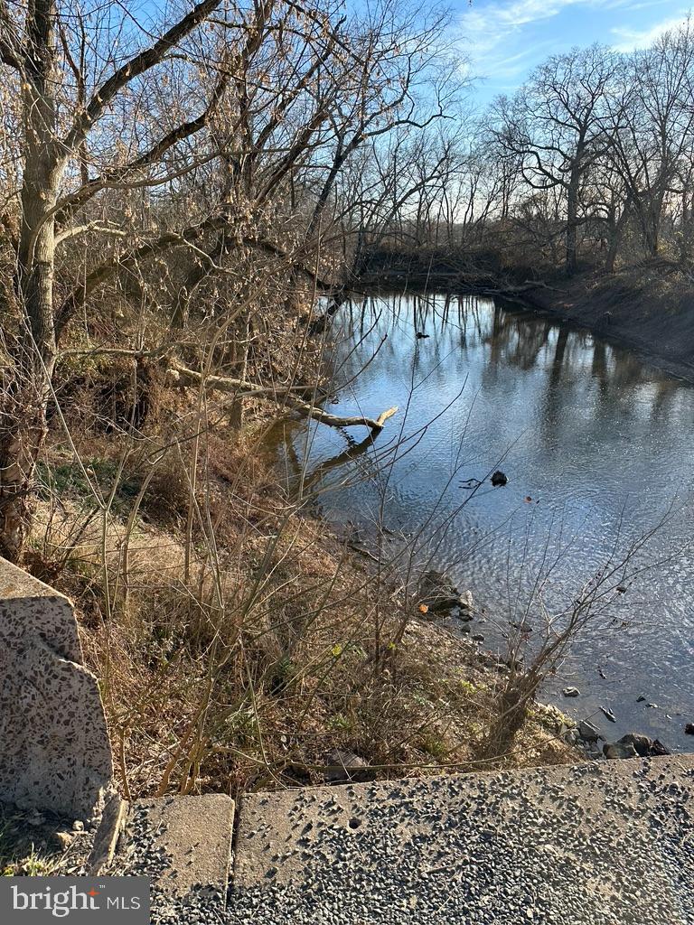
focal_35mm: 24
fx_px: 642
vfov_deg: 71.6
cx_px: 347
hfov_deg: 56.8
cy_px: 462
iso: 80
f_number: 1.78
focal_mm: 6.86
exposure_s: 1/1374
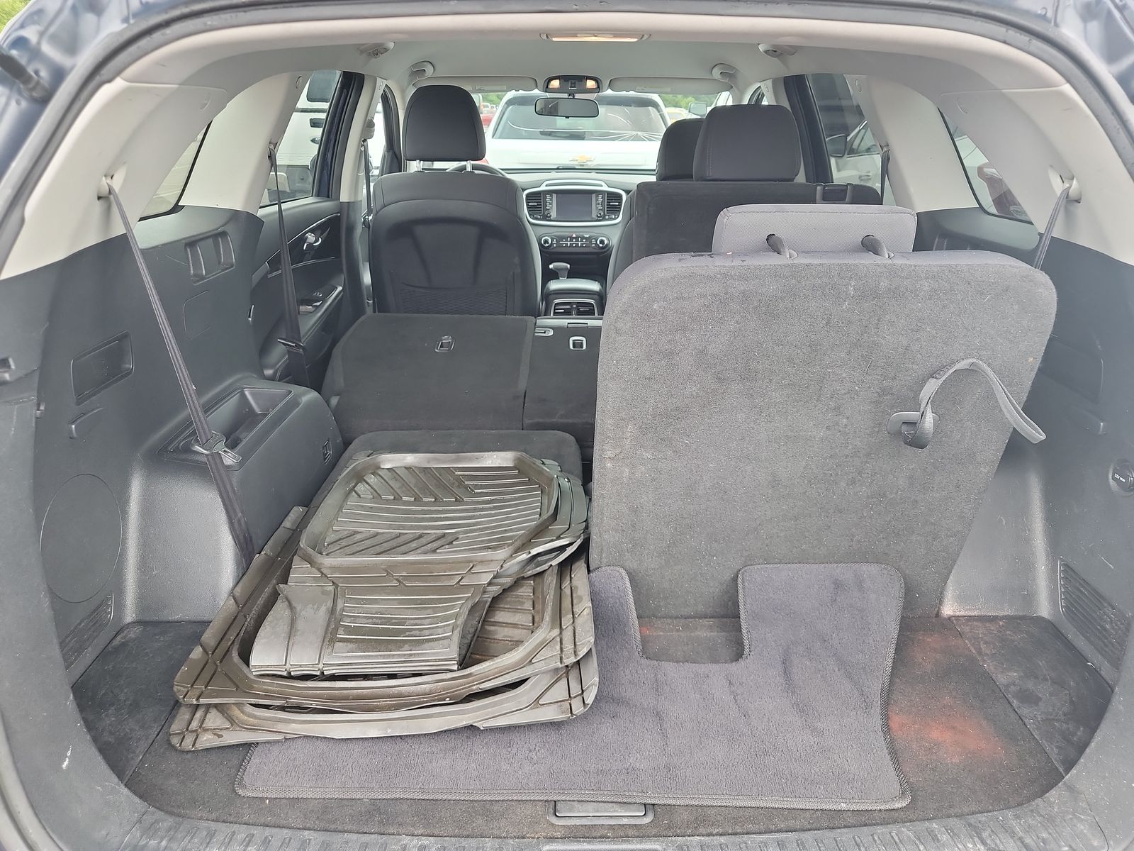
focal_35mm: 24
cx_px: 567
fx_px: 786
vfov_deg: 56.8
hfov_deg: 71.6
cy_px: 426
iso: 195
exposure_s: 1/59
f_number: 1.8
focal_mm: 6.7
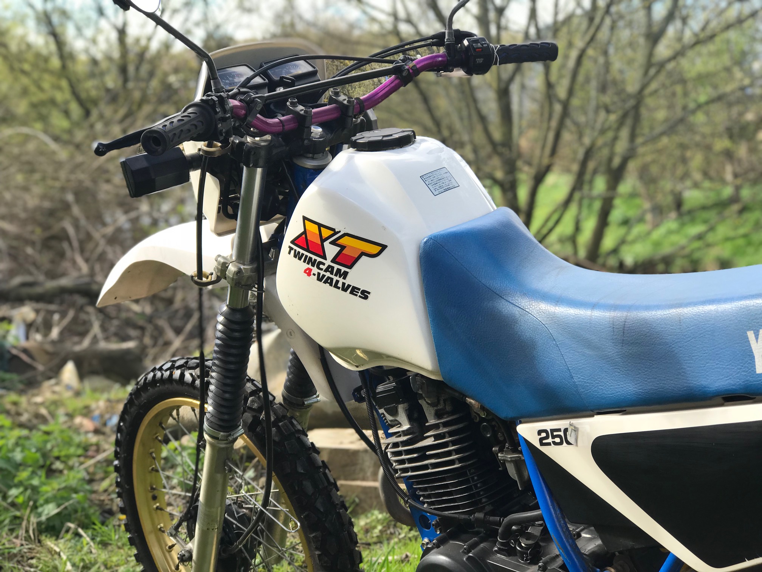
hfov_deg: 33.8
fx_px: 1255
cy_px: 286
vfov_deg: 25.7
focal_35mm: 57
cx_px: 381
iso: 20
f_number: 2.8
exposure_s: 1/222
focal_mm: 6.6
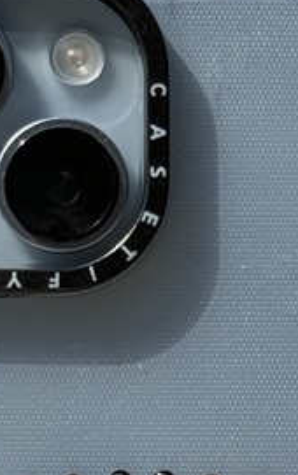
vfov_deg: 8.2
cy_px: 695
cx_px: 123
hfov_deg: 5.3
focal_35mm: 250
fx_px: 3240
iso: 64
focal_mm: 6.86
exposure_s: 1/3096
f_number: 1.78
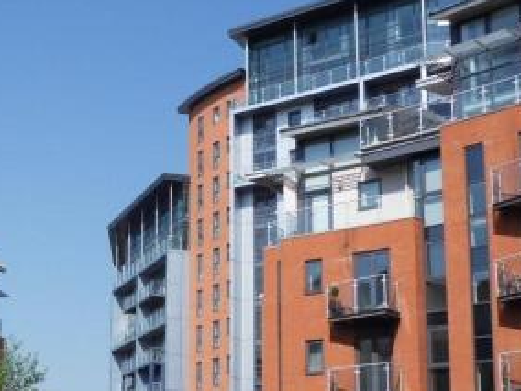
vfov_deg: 19.7
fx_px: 1114
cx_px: 23
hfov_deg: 25.3
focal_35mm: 74
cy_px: 309
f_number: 8.7
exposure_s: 1/180
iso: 80
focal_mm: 6.3
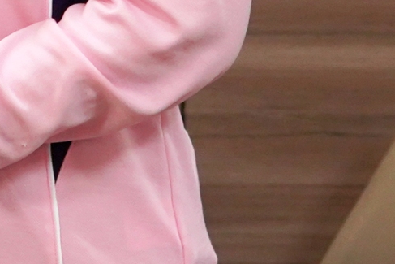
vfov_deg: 4.9
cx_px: -454
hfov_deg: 7.1
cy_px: -247
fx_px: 3040
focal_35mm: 277
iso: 1600
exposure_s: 1/160
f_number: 4
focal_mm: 33
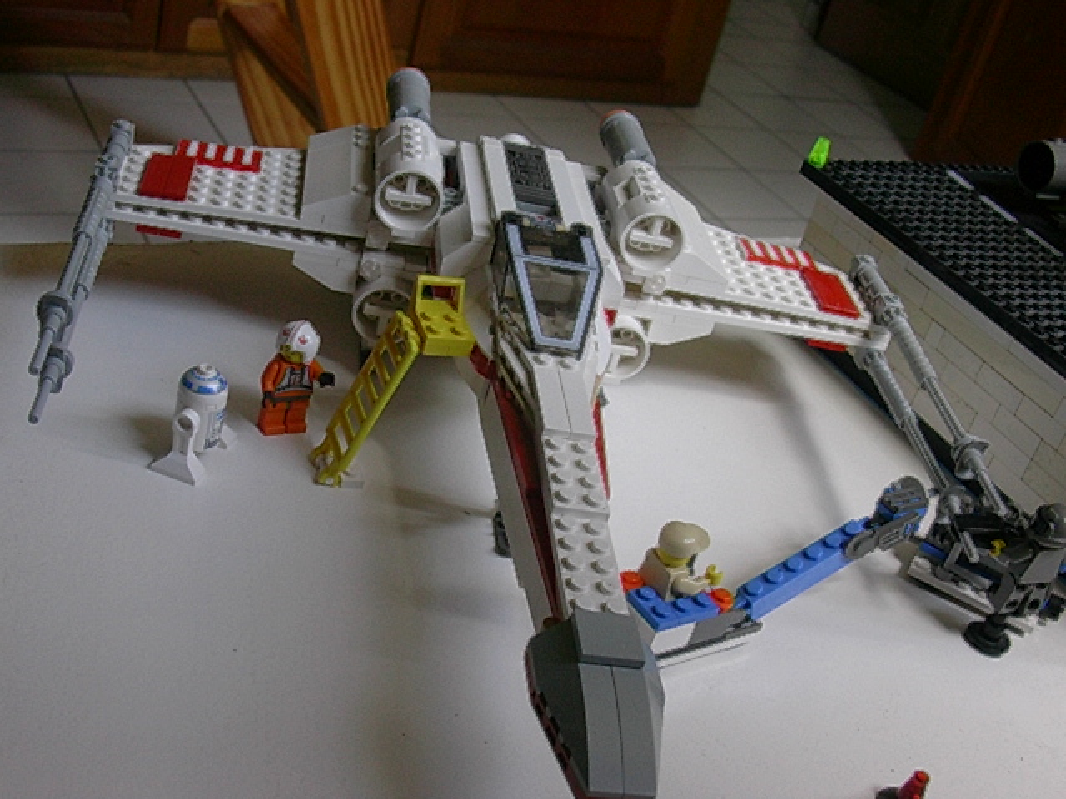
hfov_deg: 42.1
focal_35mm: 45
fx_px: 1386
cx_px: 533
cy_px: 400
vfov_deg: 32.2
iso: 70
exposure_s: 1/78.3
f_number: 2.9
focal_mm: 6.7
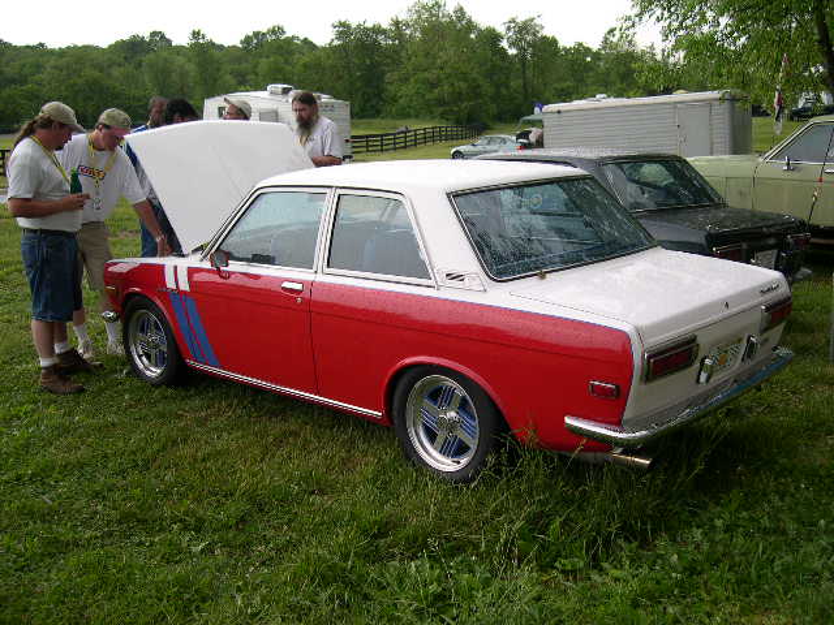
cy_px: 312
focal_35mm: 38
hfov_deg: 49.0
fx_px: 916
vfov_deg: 37.7
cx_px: 417
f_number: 2.8
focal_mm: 8
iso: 100
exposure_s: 1/75.1
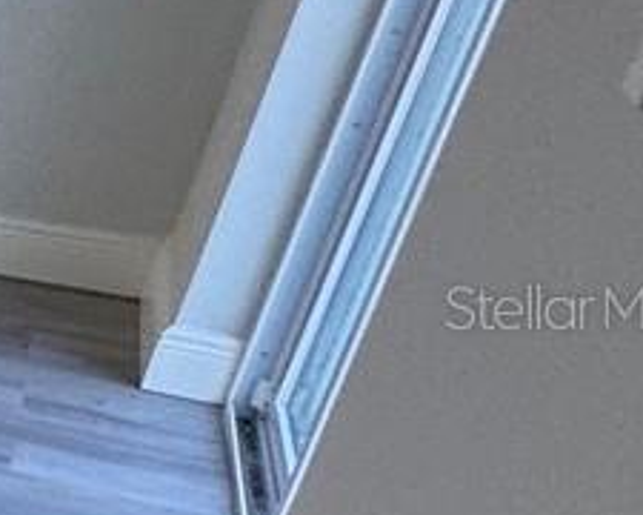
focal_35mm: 97
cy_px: 306
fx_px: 1846
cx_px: -1572
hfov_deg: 9.8
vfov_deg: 15.9
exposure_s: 1/120
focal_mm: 2.22
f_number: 2.2
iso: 100
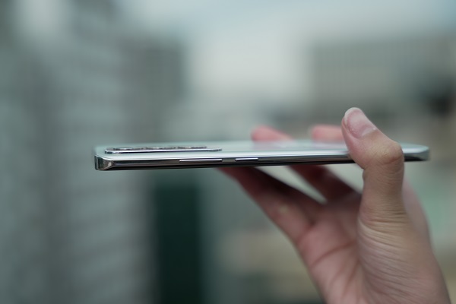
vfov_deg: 19.5
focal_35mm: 70
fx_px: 887
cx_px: 228
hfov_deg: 28.8
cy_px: 152
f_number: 2.8
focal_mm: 70
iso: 125
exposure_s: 1/1000
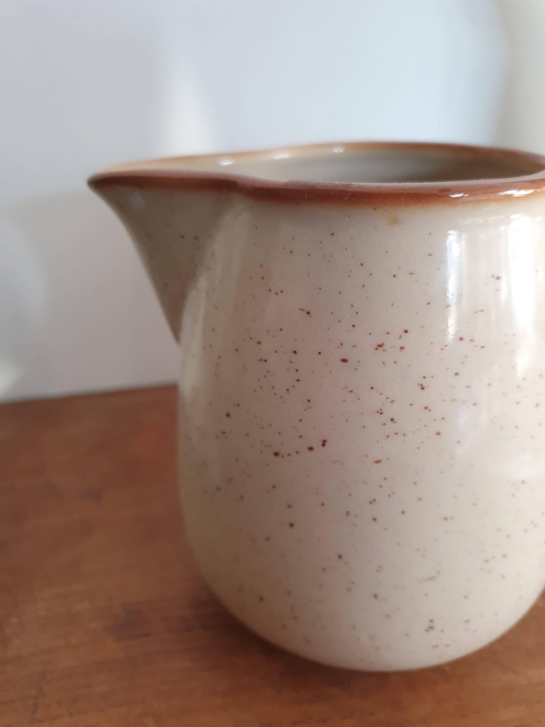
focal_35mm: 26
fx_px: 546
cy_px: 364
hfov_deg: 53.1
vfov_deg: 67.3
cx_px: 272
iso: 250
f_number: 1.5
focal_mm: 4.32
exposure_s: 1/40
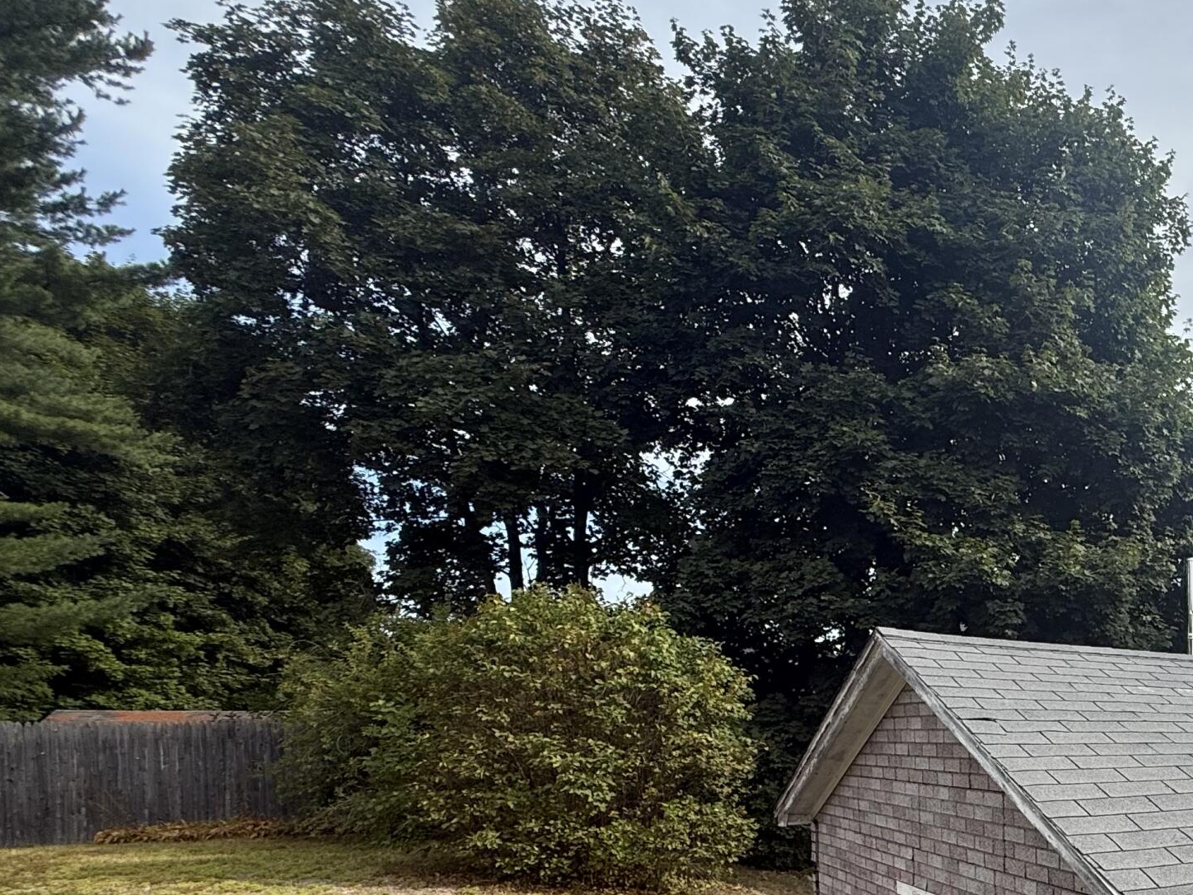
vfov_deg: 44.8
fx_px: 999
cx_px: 1231
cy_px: 766
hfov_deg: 48.8
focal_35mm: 29
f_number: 2.2
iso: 64
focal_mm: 2.22
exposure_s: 1/1235
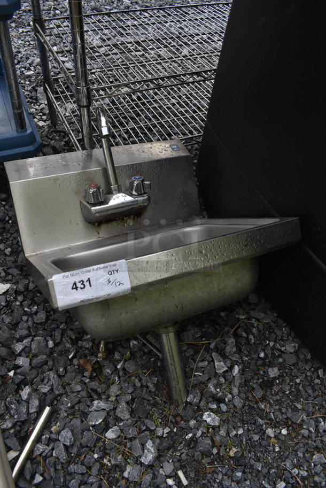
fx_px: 366
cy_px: 244
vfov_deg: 67.3
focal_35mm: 27
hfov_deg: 48.0
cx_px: 163
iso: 200
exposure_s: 1/320
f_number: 7.1
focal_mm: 18
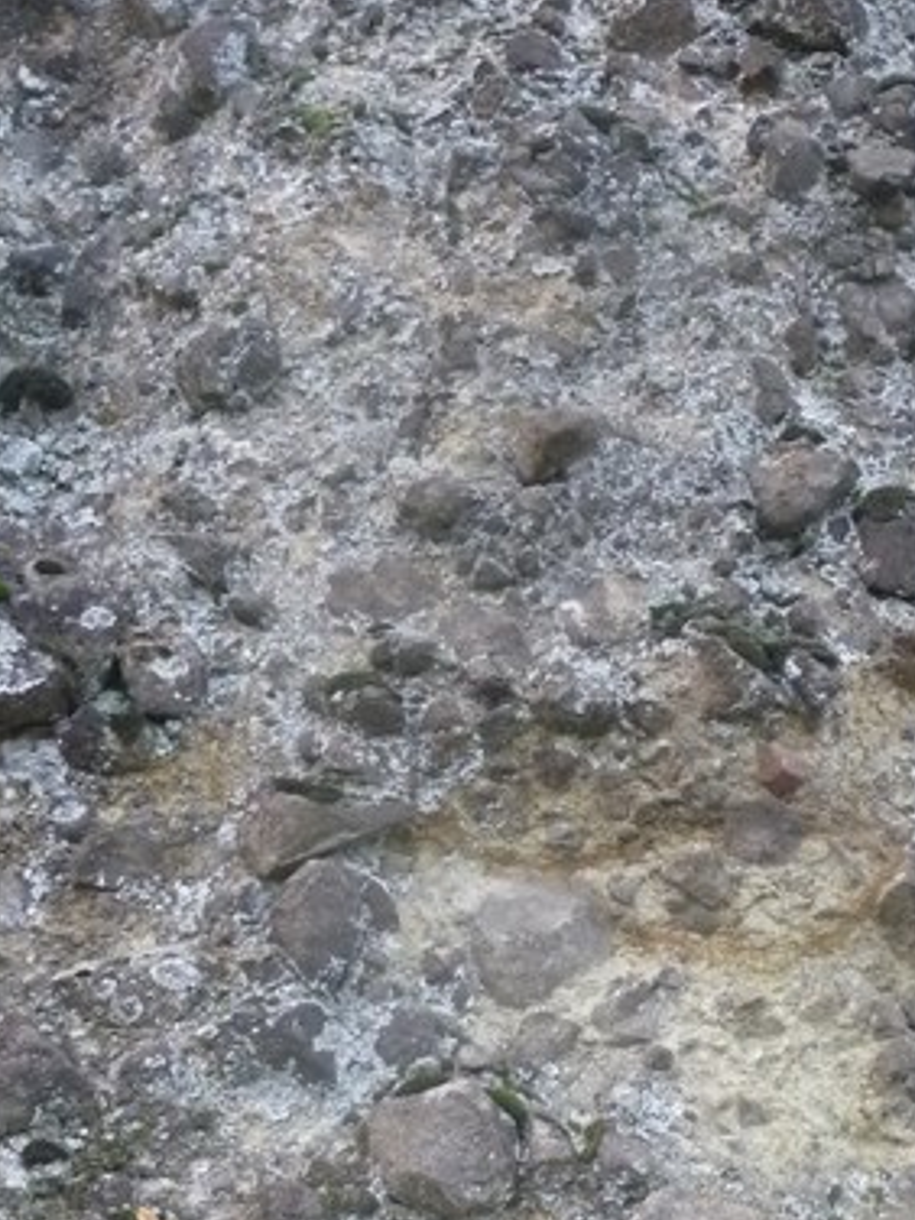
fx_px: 2397
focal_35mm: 68
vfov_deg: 28.2
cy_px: 896
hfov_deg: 21.4
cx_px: 698
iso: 320
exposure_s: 1/30
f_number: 3.6
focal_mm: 6.5
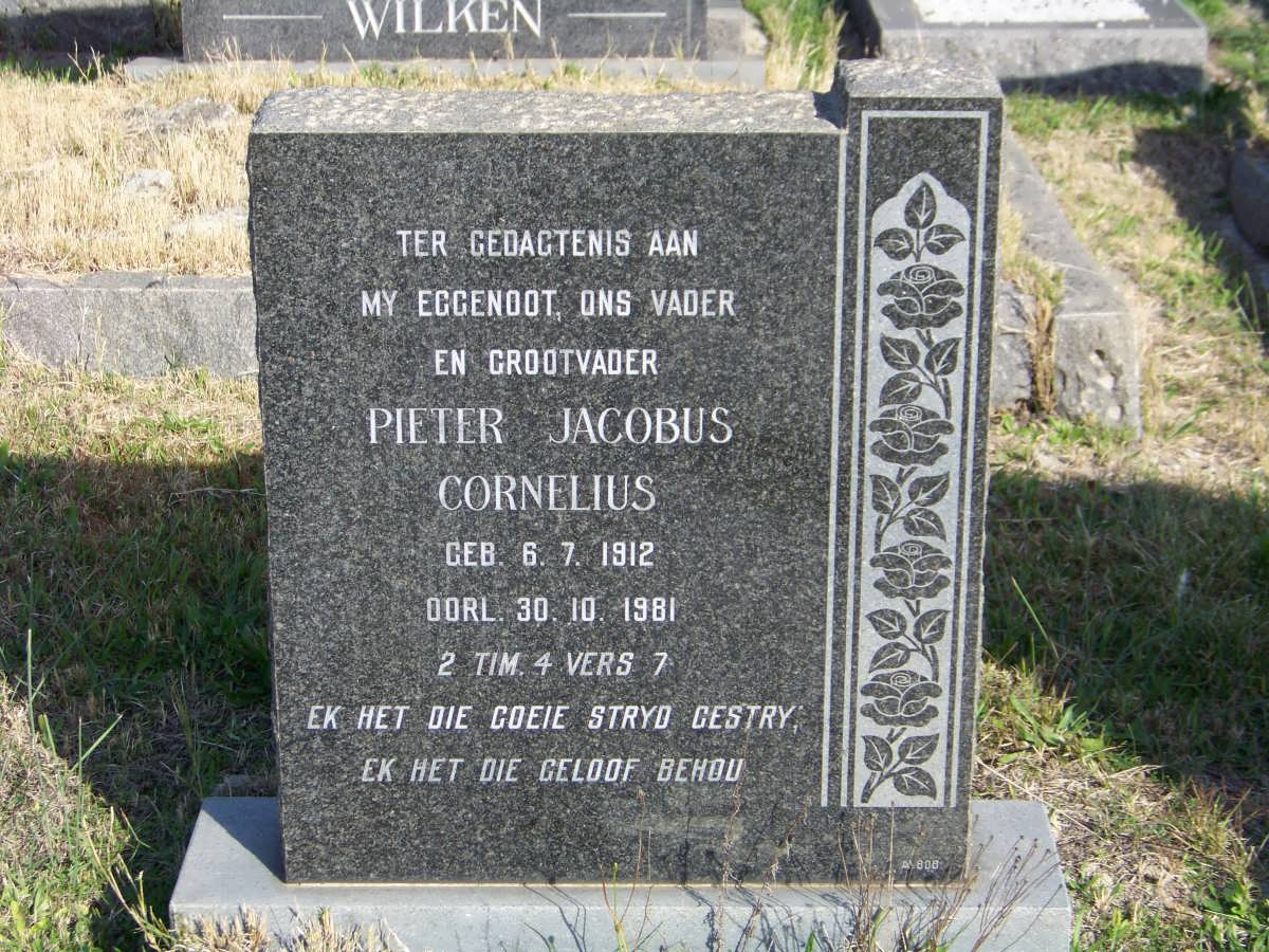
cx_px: 634
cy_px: 476
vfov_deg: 18.9
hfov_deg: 25.0
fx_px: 2859
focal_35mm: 78
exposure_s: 1/400
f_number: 3.2
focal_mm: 13.2
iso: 64
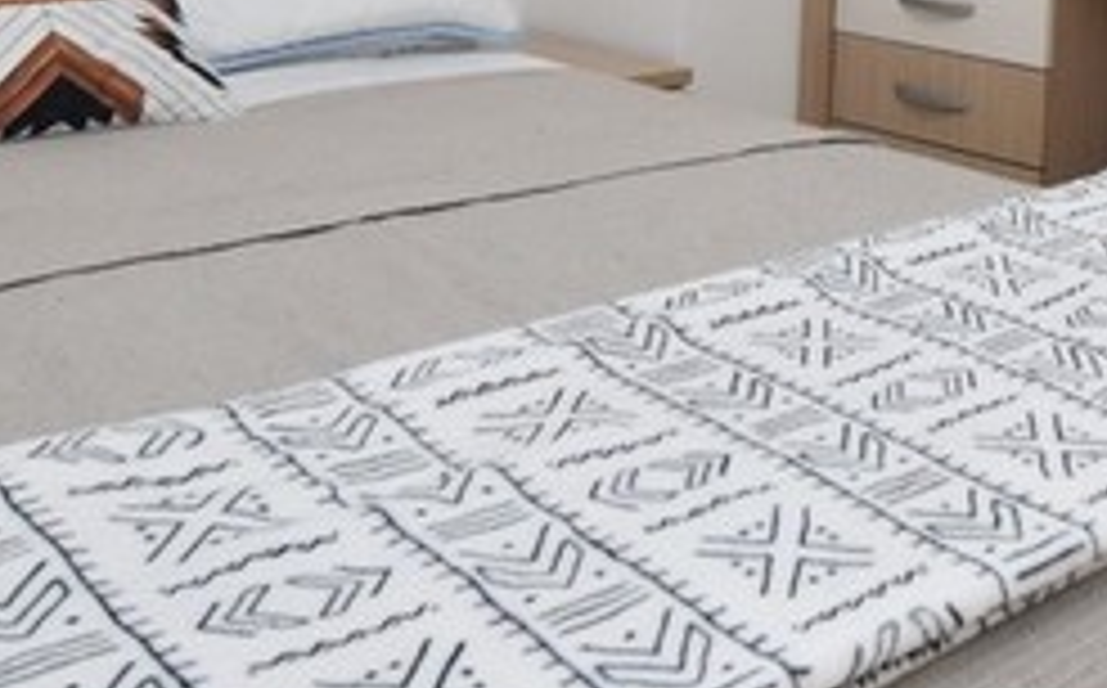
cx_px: 934
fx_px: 1687
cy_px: -207
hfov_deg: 34.8
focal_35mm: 56
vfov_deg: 21.0
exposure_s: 1/250
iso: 800
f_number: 4.5
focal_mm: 10
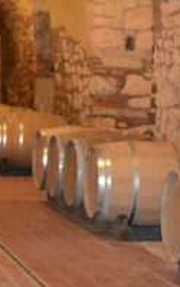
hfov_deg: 8.2
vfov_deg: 13.2
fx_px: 1236
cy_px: 91
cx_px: -52
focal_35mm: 158
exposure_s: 1/60
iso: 2500
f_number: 3.5
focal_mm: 20
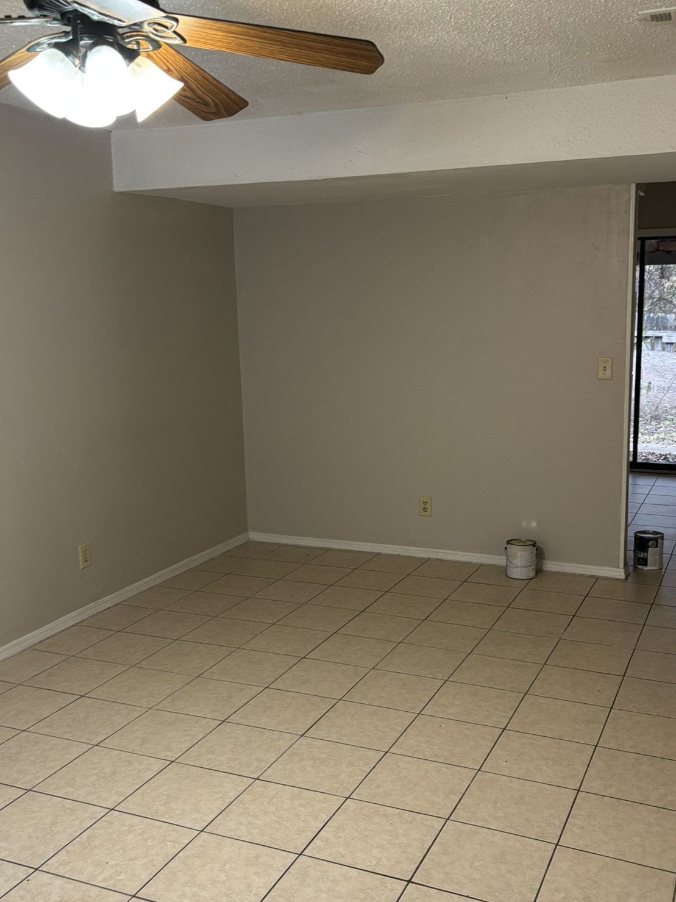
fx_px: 938
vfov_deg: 51.4
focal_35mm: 36
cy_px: 464
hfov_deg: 39.6
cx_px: 351
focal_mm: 5.96
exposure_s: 1/60
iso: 160
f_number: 1.6
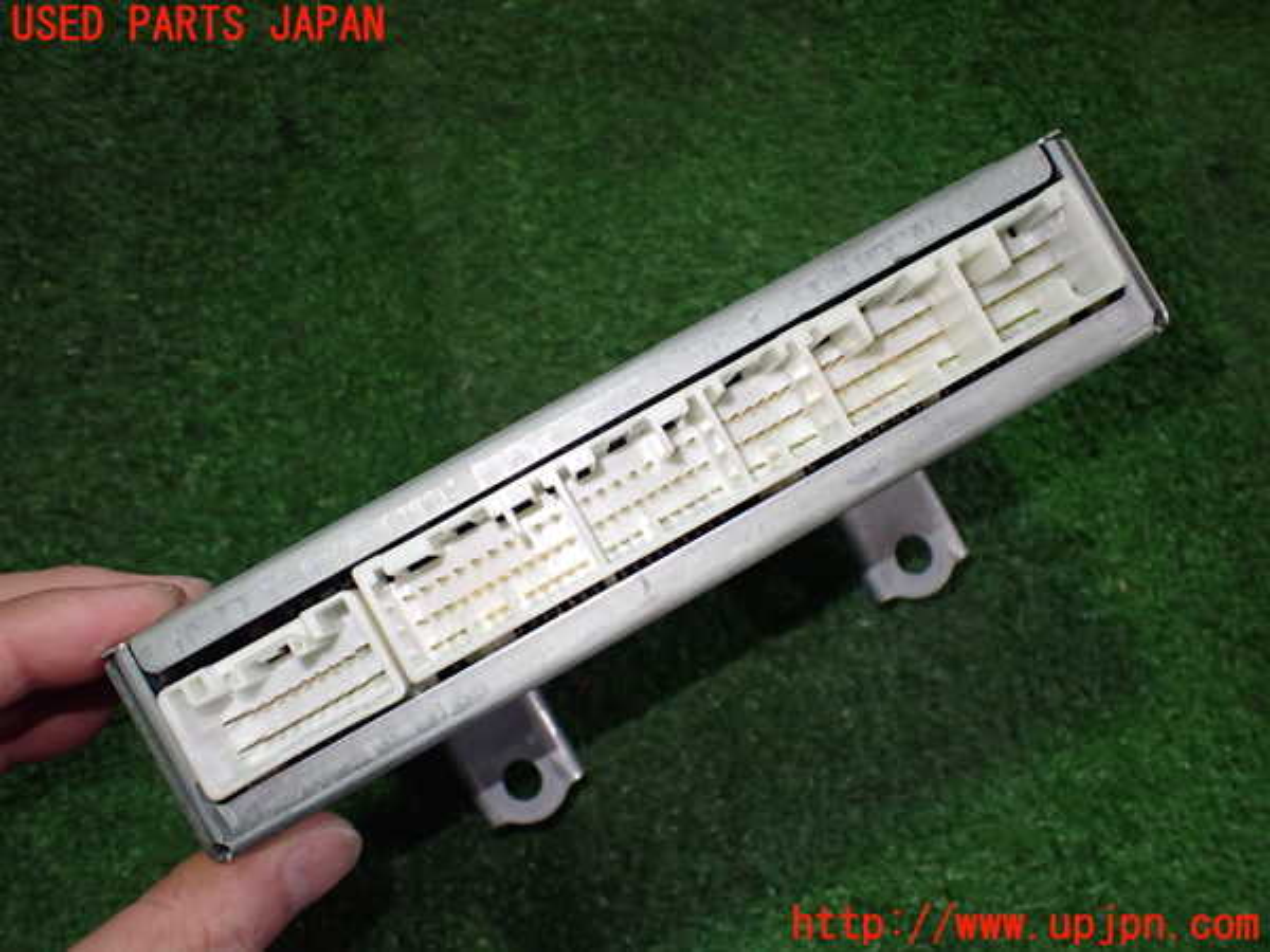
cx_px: 635
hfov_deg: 60.0
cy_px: 476
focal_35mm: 30
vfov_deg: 46.8
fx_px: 1101
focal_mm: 5.4
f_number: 2.3
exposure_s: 1/125
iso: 500
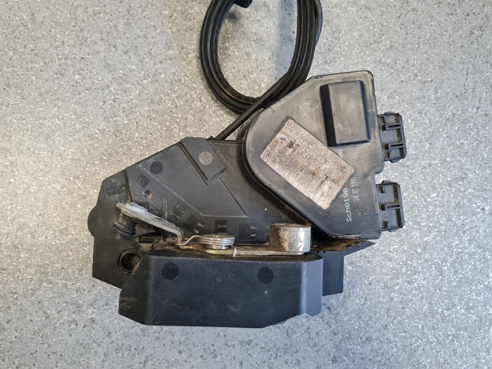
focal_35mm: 26
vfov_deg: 53.1
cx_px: 246
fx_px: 370
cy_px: 184
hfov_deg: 67.3
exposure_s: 1/100
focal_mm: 5.4
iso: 320
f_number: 1.8
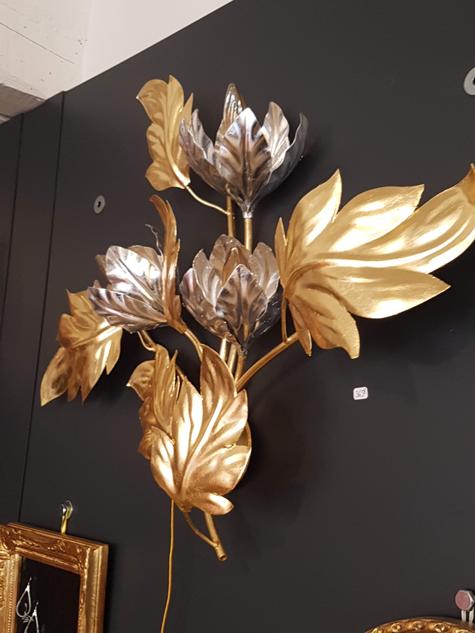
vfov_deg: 67.3
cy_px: 316
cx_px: 238
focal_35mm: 26
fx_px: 476
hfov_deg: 53.1
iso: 160
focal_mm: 4.2
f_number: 1.7
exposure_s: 1/25
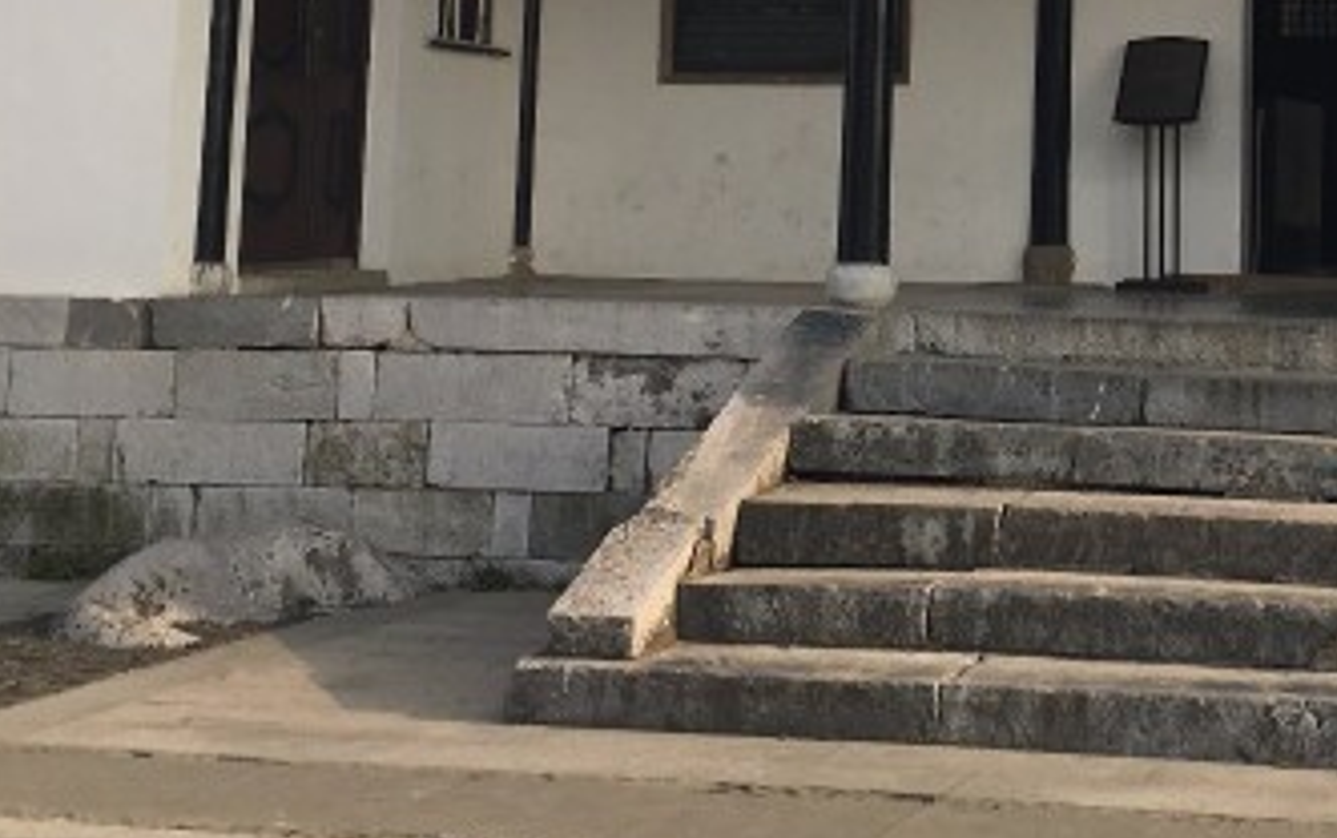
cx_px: 1192
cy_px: -101
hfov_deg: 26.9
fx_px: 2698
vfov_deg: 17.0
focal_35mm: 74
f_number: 2.2
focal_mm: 4.15
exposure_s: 1/478
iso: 25
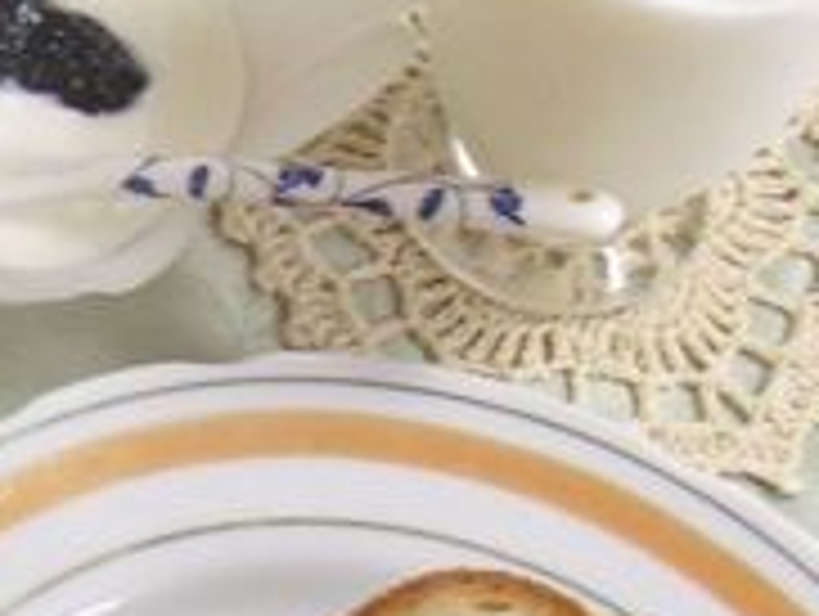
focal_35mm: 172
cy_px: 297
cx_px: -896
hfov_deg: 10.4
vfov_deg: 8.7
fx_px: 4075
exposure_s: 1/20
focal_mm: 7.1
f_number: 2.8
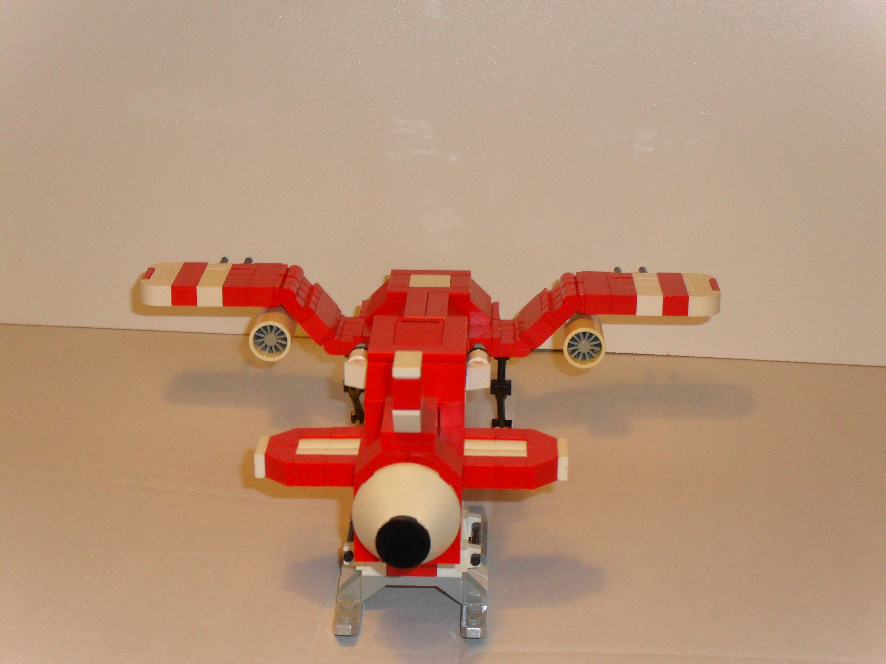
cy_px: 332
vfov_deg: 19.1
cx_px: 443
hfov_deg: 25.3
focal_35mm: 77
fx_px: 1971
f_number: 5
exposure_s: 1/60
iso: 200
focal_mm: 13.6
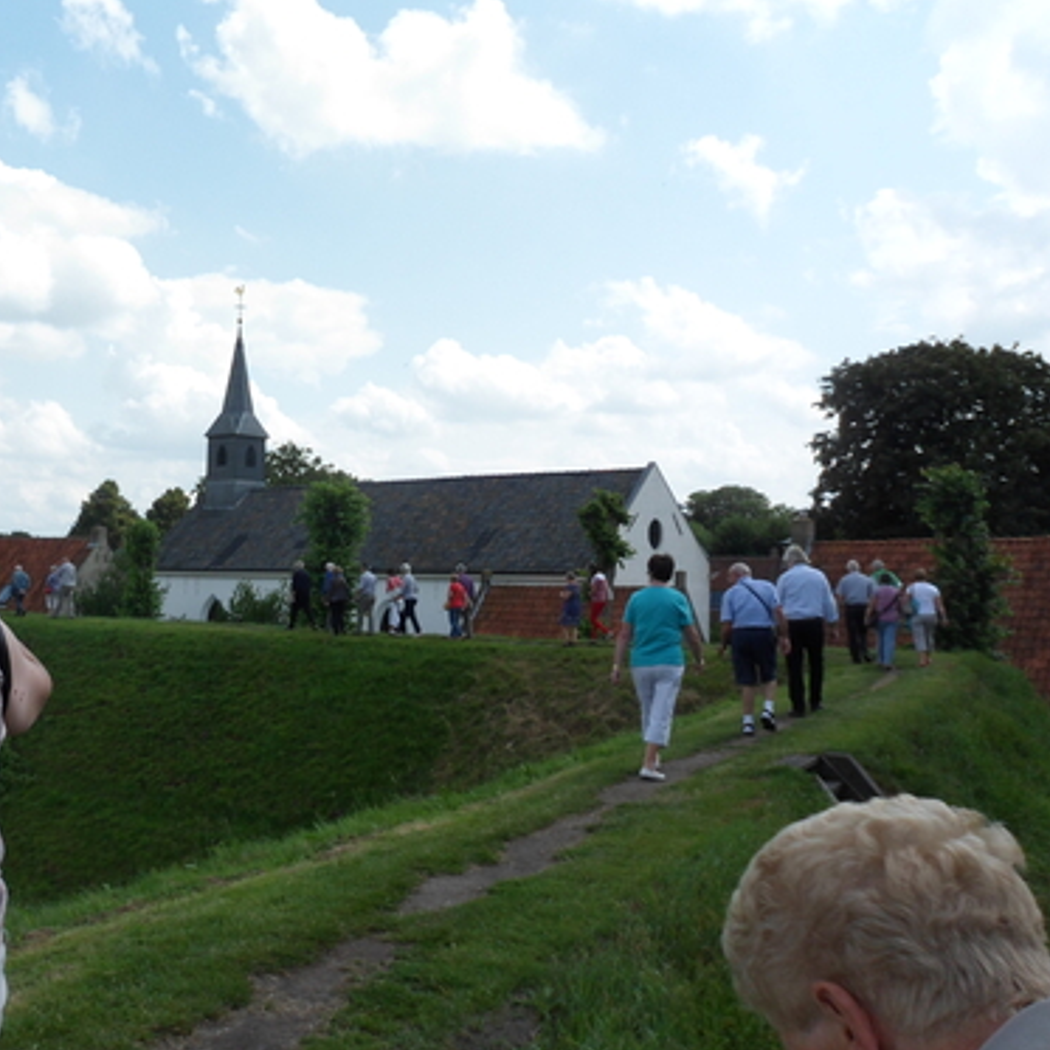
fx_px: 1270
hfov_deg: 43.6
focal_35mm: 37
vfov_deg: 44.9
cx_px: 276
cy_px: 535
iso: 80
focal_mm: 4.9
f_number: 3.3
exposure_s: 1/1000
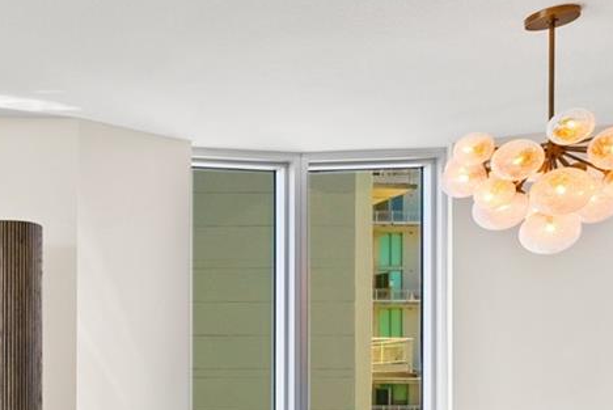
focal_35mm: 41
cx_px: -139
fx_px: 699
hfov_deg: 35.9
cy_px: 392
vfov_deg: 30.8
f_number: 8
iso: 400
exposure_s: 1/20
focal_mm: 12
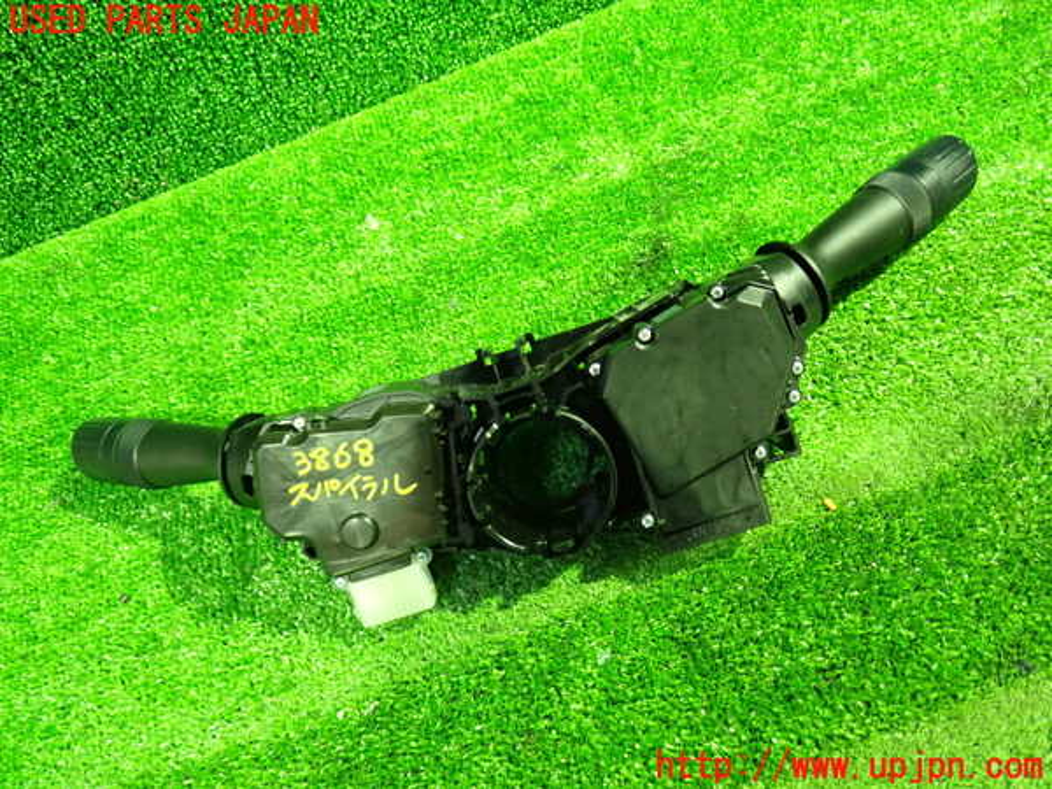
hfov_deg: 60.0
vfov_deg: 46.8
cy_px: 394
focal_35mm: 30
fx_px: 912
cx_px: 526
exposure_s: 1/13
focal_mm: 5.4
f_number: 2.3
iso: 800
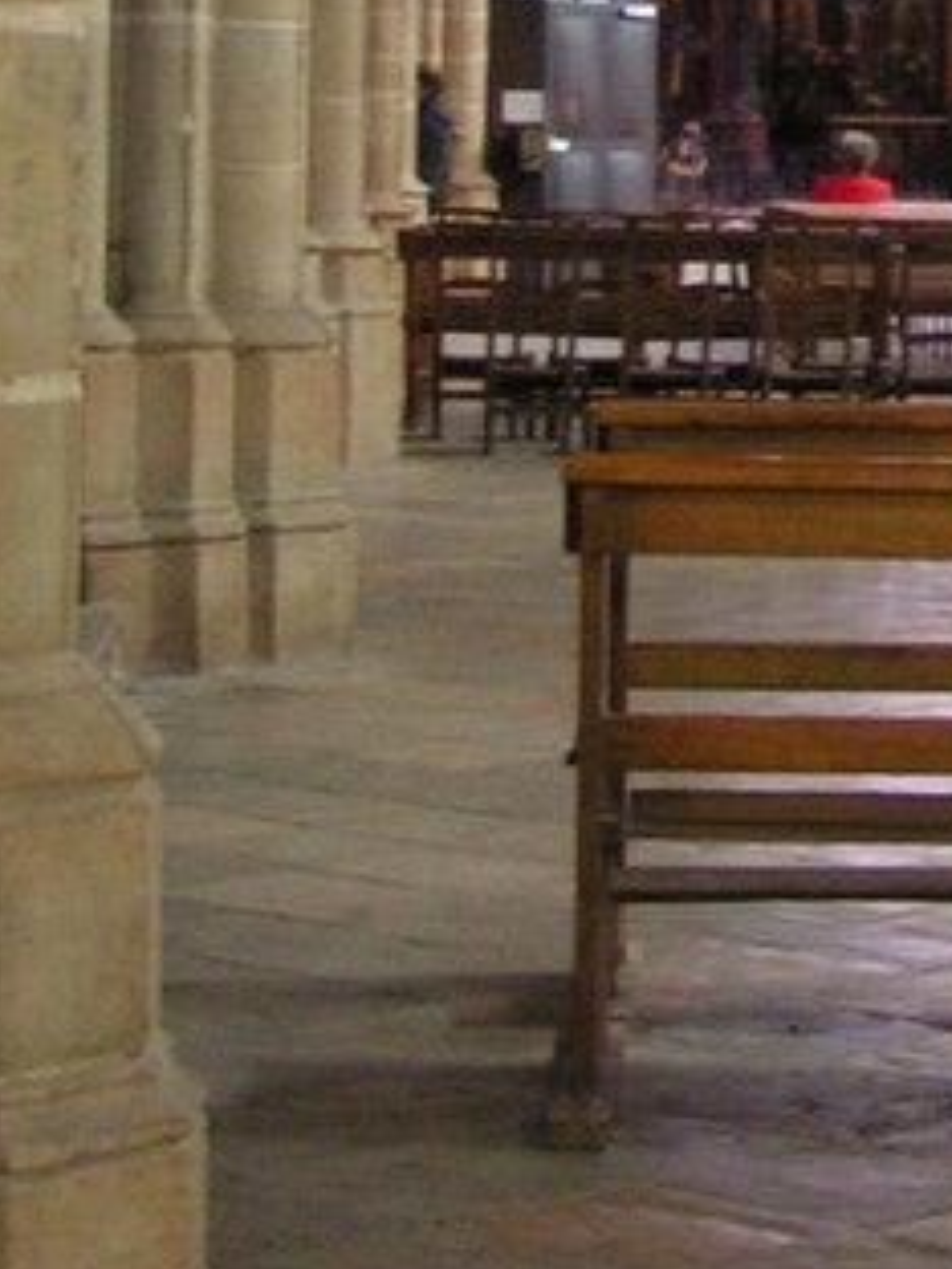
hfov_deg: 11.1
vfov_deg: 14.5
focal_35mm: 130
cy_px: -384
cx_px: 1334
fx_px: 4767
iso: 200
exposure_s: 1/3
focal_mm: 5.8
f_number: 2.8
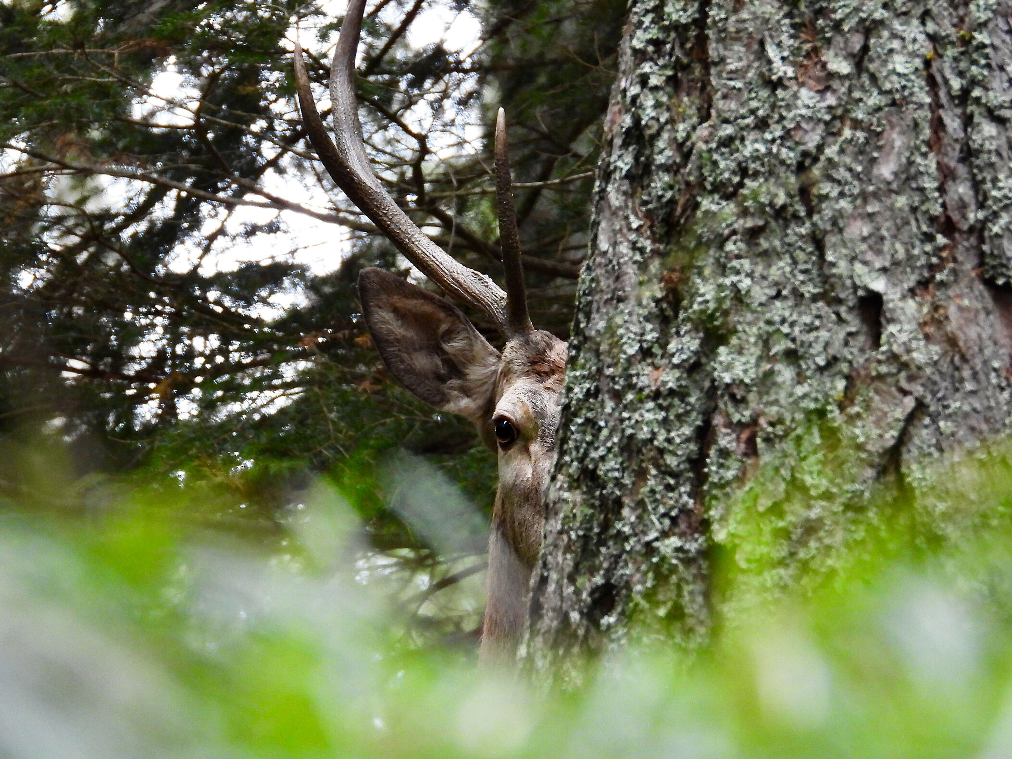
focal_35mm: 798
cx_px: 531
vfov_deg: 1.9
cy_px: 419
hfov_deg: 2.5
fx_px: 23331
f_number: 5
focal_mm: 126
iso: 640
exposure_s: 1/60
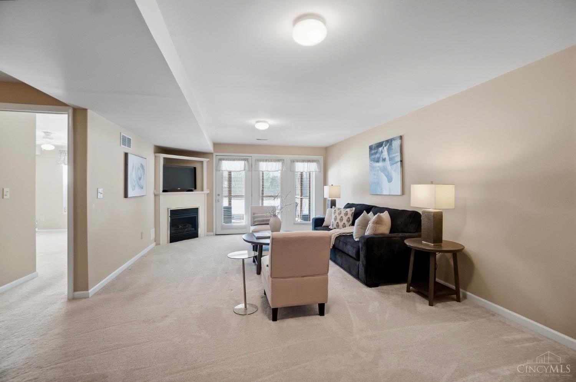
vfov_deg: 77.1
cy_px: 191
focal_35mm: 15
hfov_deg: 100.5
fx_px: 240
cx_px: 288
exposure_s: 1/200
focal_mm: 10
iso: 100
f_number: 4.5
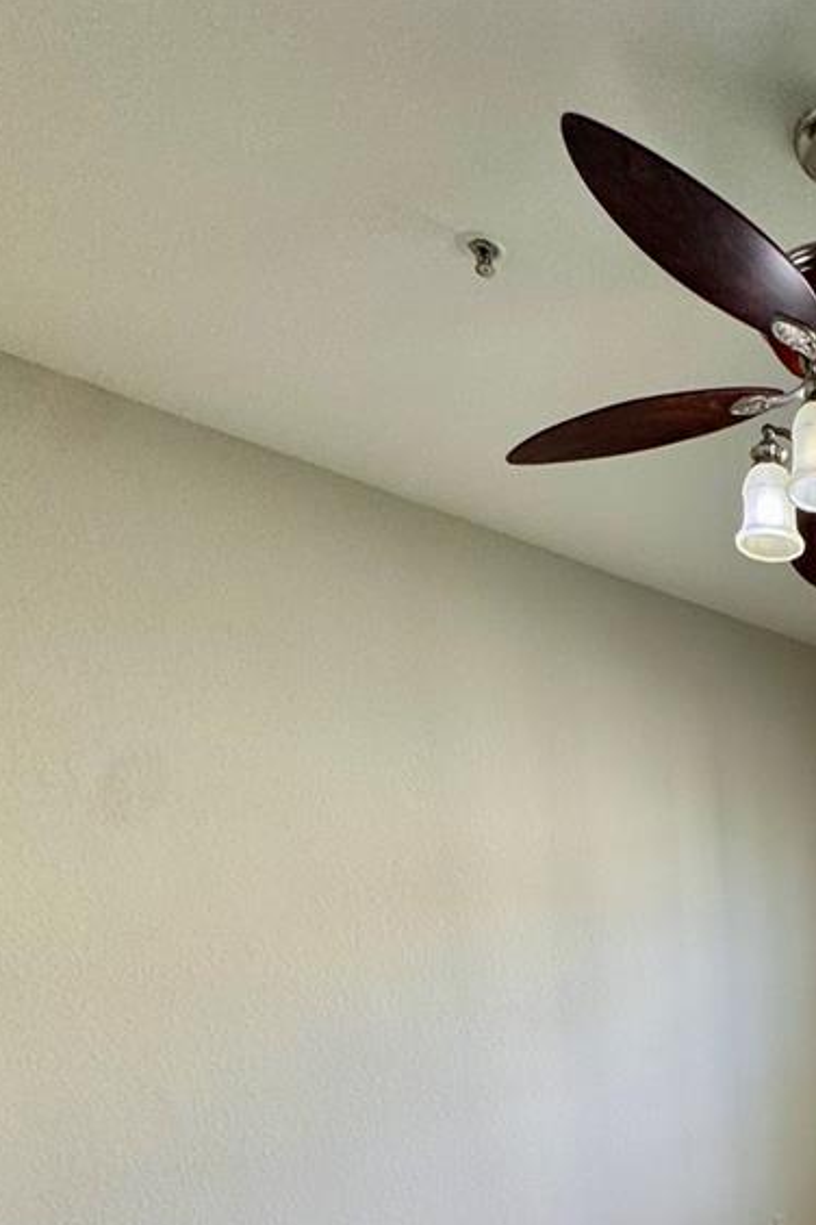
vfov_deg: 47.1
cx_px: 892
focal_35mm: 31
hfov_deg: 36.1
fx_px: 1054
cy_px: 1295
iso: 100
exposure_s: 1/120
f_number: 2.2
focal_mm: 2.22
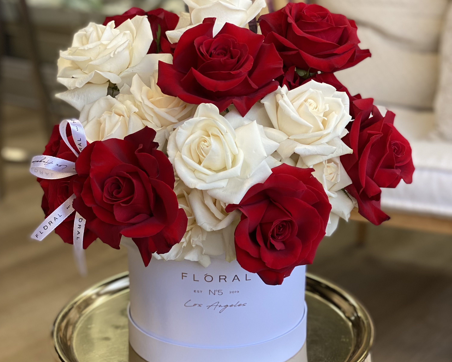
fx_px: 910
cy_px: 183
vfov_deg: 22.5
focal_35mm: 68
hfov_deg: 27.9
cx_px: 226
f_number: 2
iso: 80
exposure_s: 1/120
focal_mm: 6
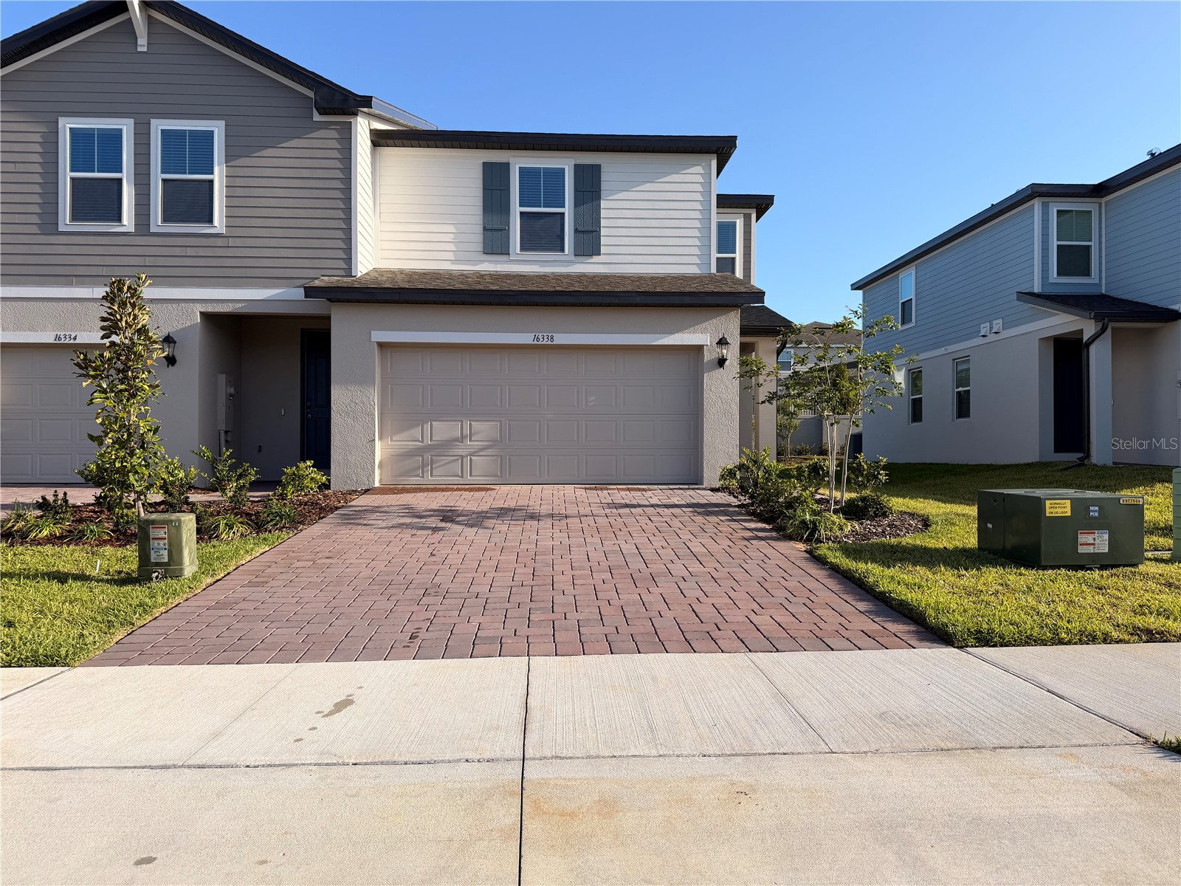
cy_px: 443
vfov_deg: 56.8
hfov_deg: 71.6
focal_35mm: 24
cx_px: 590
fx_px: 819
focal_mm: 6.76
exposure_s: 1/3425
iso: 80
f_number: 1.78
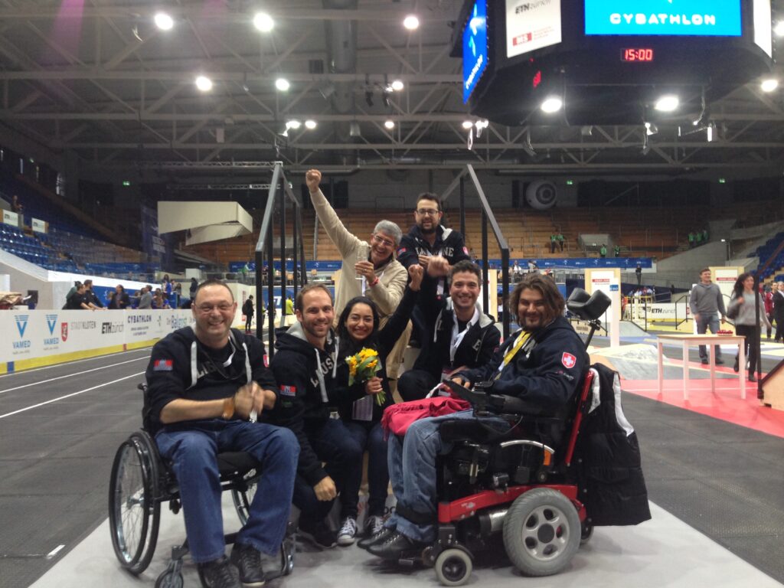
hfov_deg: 55.4
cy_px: 294
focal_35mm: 33
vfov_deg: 42.9
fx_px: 747
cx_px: 392
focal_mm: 4.12
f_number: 2.4
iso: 100
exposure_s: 1/20
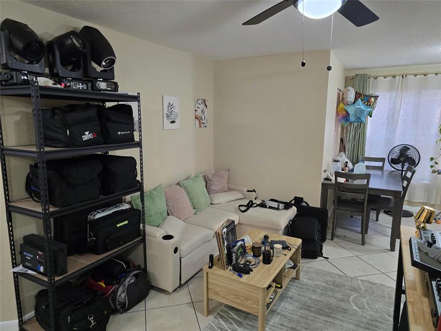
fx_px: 293
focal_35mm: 23
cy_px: 166
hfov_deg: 73.9
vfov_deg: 58.9
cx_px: 220
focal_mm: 6.3
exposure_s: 1/120
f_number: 1.7
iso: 400
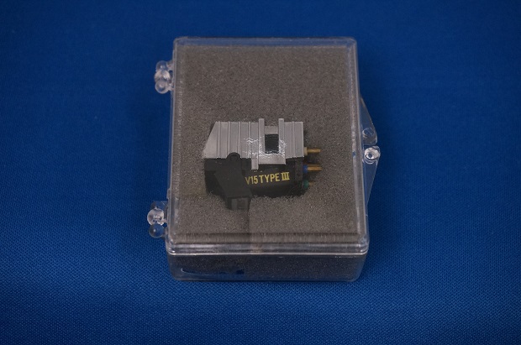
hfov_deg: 27.0
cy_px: 172
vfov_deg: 18.1
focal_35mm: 75
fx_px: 1083
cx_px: 260
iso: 1600
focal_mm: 50
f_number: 7.1
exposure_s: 1/250
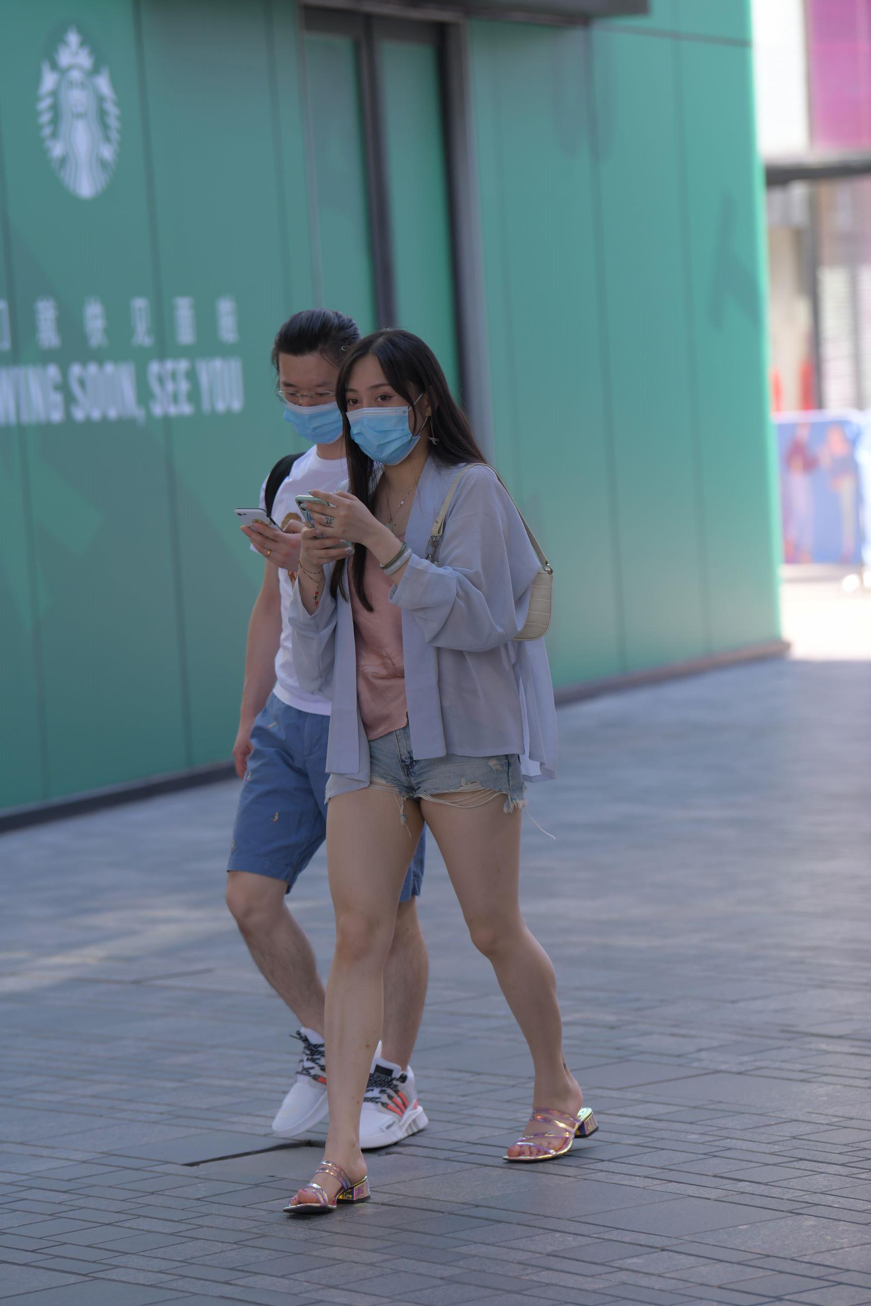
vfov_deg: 15.2
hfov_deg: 10.2
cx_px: 436
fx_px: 4898
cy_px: 653
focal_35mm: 135
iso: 360
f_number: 4
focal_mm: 135
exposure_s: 1/800
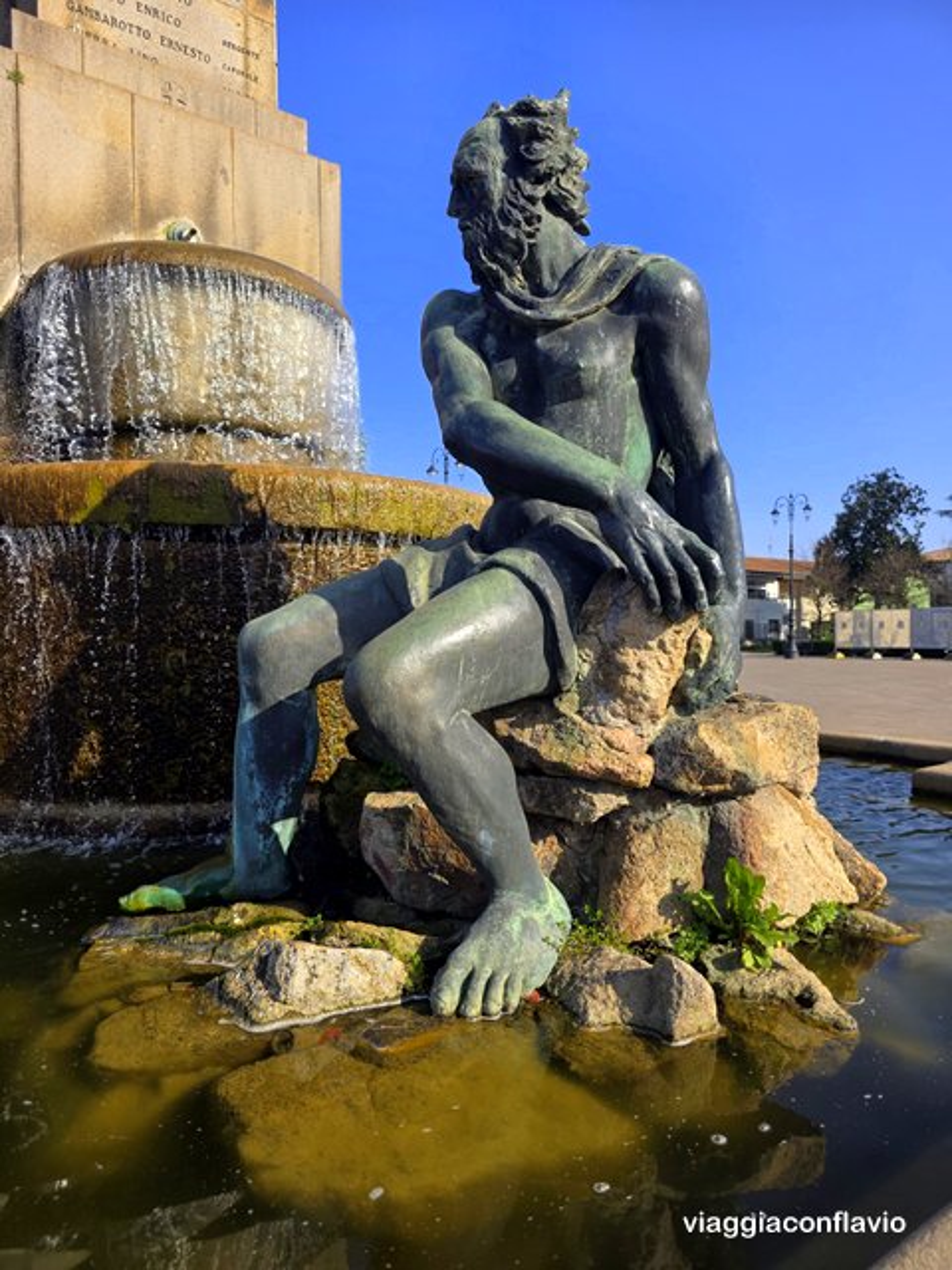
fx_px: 843
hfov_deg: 58.9
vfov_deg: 73.9
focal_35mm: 23
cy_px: 635
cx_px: 476
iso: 80
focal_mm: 6.3
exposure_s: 1/3177
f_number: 1.7
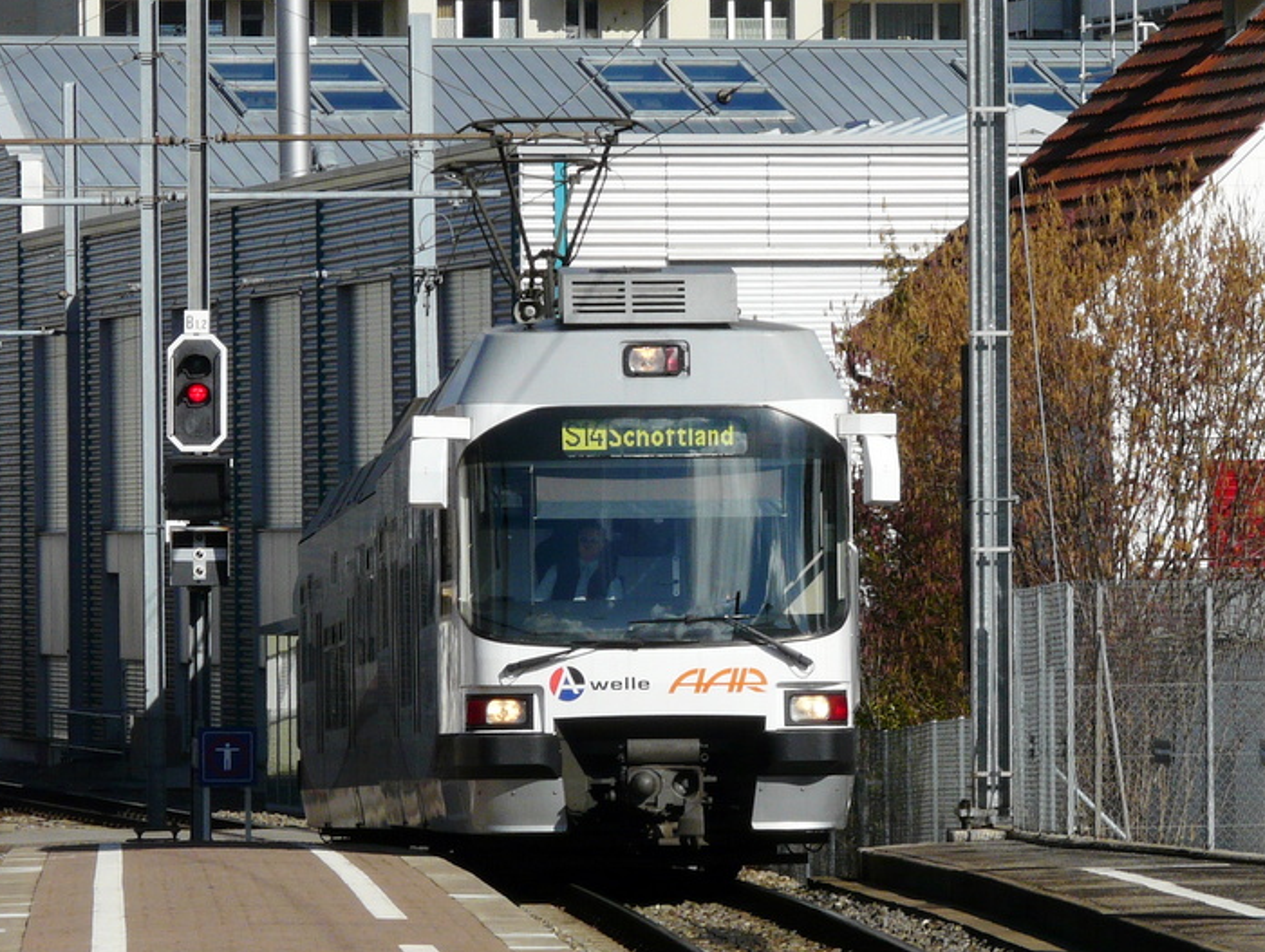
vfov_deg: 6.2
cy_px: 436
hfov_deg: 8.2
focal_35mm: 240
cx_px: 645
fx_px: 8783
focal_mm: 27.6
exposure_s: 1/500
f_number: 7.1
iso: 100
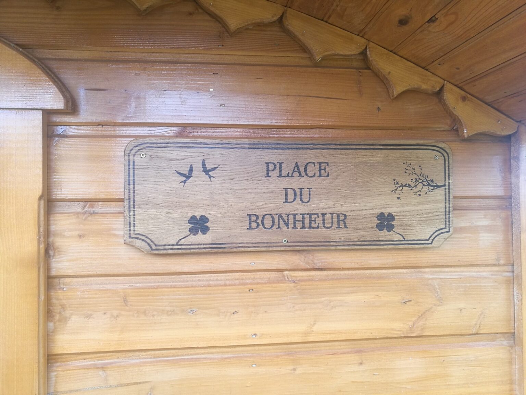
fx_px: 410
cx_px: 263
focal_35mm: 27
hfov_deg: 65.3
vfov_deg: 51.4
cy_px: 198
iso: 64
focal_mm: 4.5
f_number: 2.2
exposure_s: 1/120
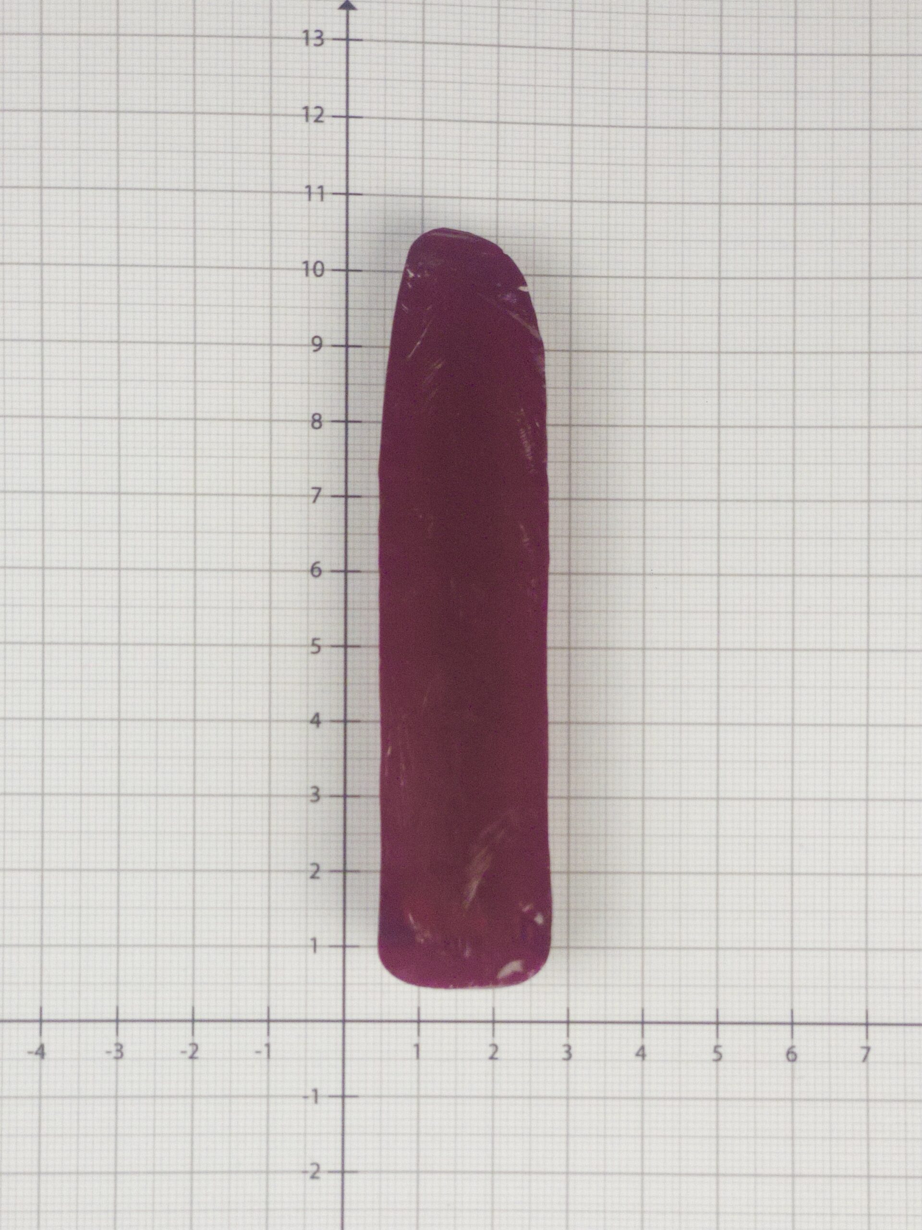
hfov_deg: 28.0
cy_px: 615
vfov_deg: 36.8
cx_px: 461
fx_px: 1847
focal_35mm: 52
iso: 200
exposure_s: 1/67
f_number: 2
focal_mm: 6
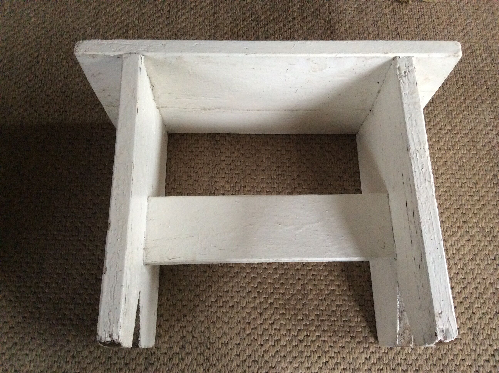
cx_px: 250
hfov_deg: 56.9
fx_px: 461
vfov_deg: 44.1
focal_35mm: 32
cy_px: 186
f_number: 2.4
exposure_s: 1/25
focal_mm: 3.3
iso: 250
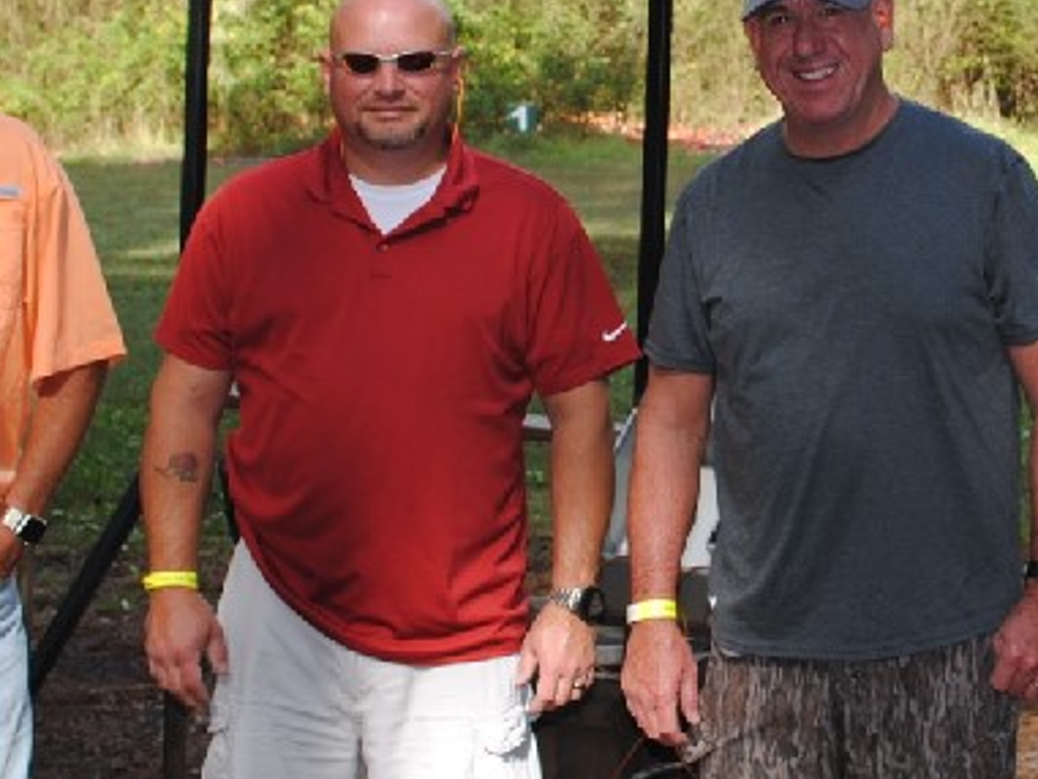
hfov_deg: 19.9
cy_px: 155
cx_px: 915
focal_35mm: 97
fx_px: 2910
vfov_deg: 15.2
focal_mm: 20
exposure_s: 1/200
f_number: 5
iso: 100
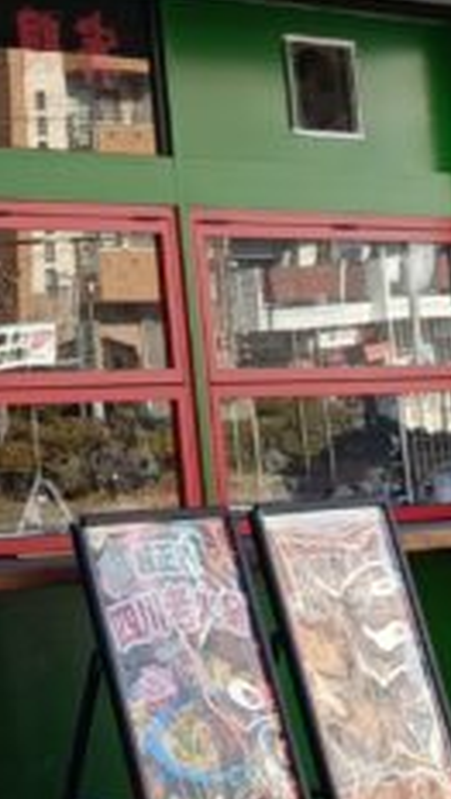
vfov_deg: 17.4
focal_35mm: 120
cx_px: -616
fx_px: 2544
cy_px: -17
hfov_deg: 9.1
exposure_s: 1/122
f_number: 1.7
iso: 50
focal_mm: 4.7
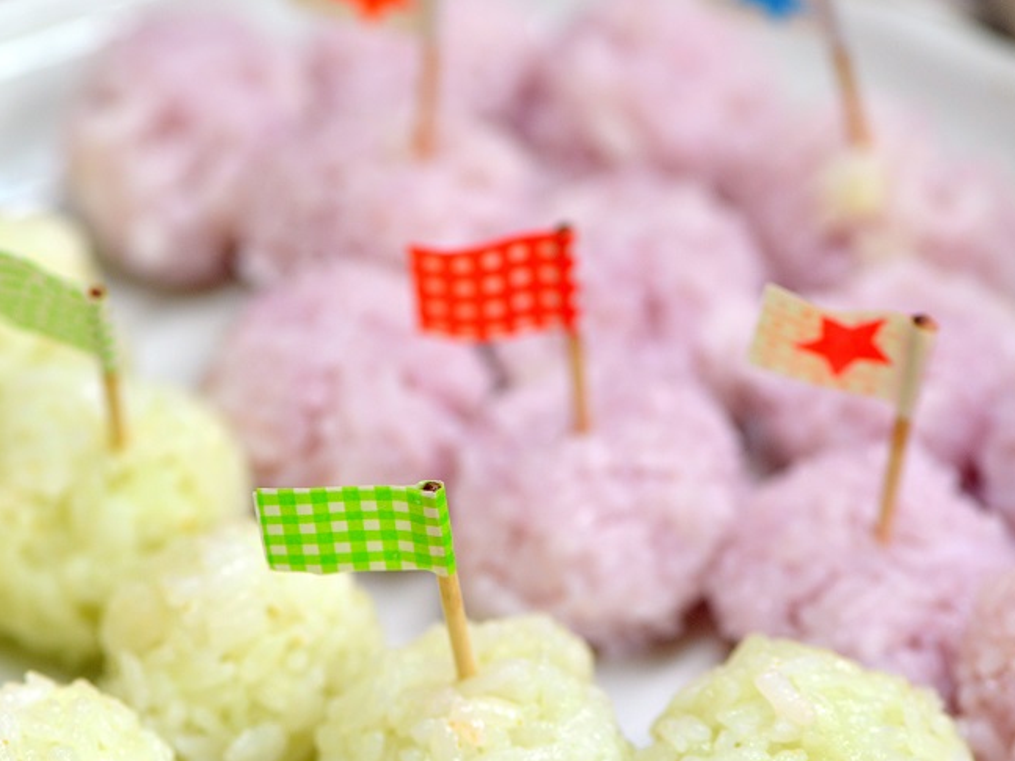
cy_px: 495
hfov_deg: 12.7
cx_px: 355
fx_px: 4573
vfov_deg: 9.5
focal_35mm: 156
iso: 640
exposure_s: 1/125
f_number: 5.6
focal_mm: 105
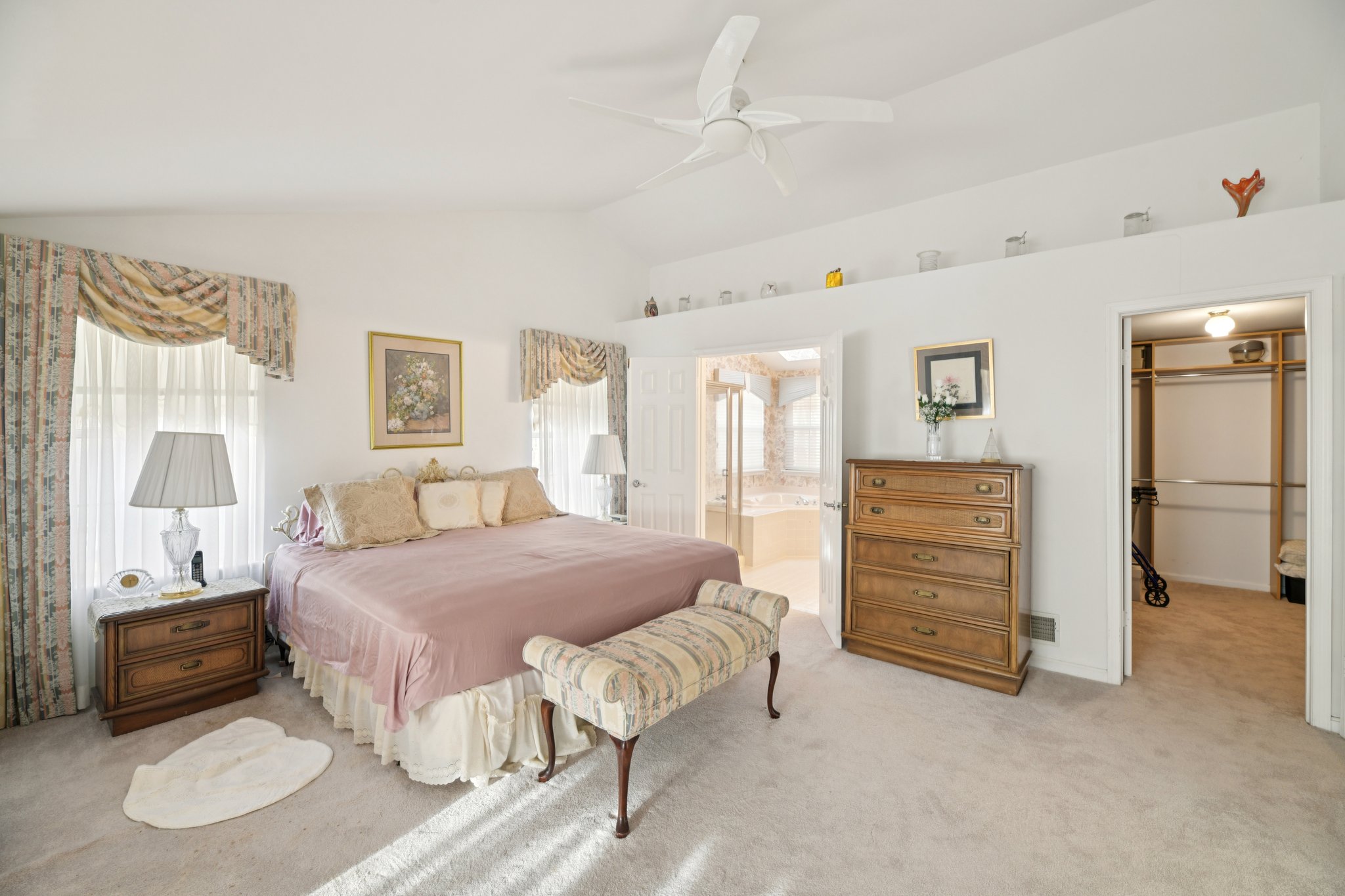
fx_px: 523
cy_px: 448
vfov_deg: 81.2
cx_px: 672
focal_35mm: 14
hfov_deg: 104.3
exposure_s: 1/10
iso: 400
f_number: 8
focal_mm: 14
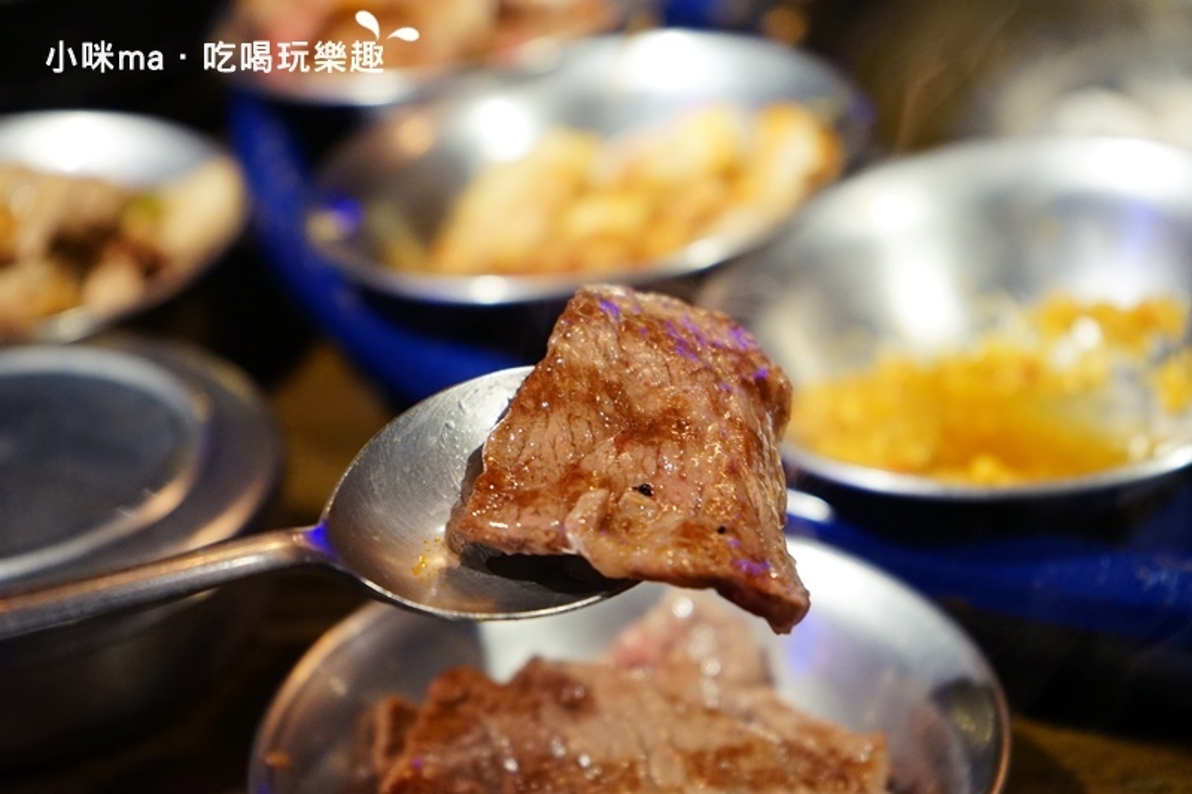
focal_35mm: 70
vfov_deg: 19.4
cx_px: 596
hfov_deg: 28.8
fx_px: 2317
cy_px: 397
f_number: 5.6
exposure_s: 1/80
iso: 2000
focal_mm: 70
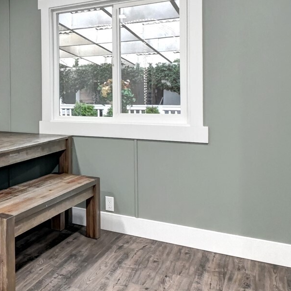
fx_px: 342
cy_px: 103
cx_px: -28
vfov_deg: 45.5
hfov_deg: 38.3
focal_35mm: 36
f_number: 11
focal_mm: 10
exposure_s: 1/5
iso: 3200
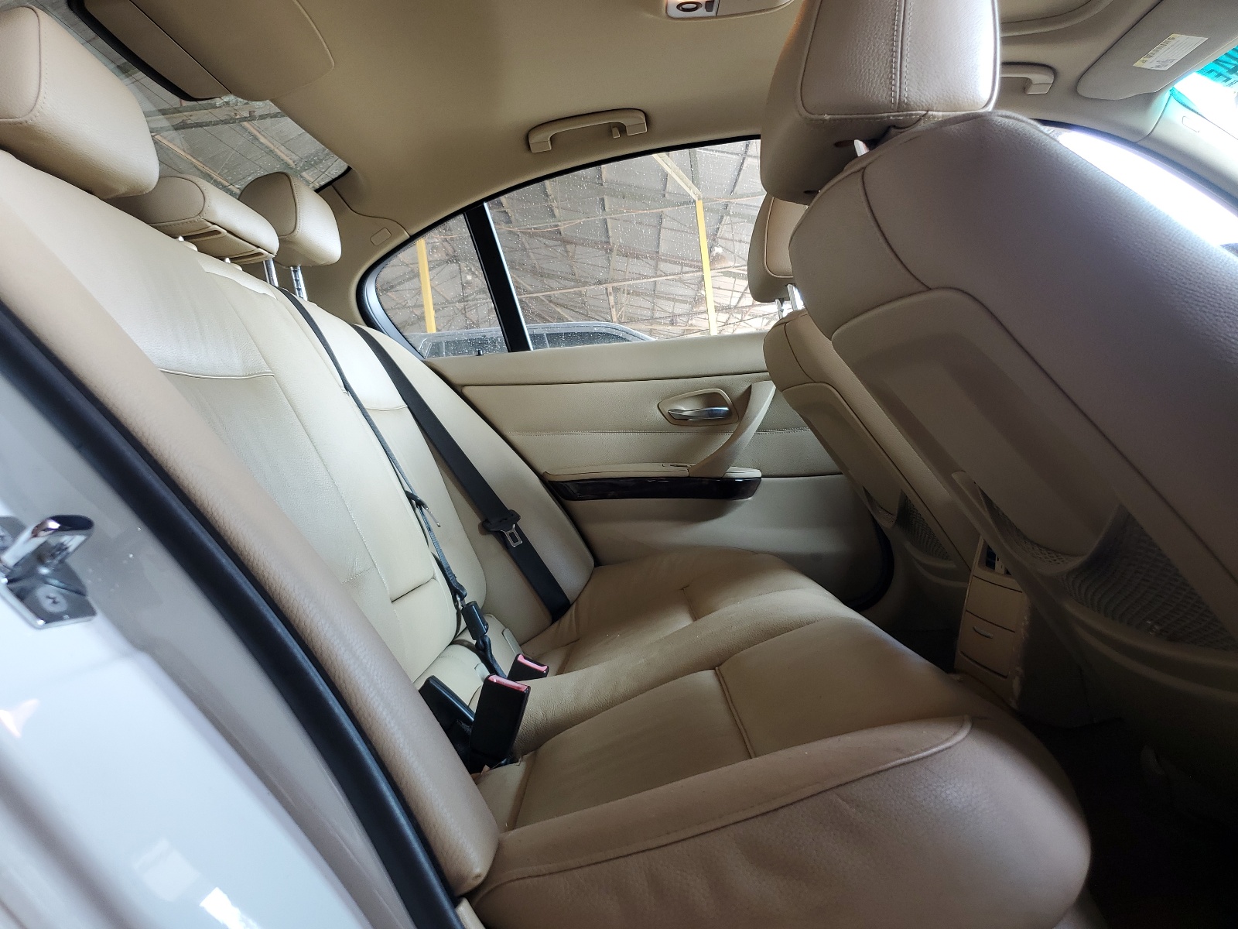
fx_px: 930
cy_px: 464
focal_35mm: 26
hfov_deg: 67.3
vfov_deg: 53.1
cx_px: 619
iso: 50
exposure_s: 1/60.2
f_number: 1.5
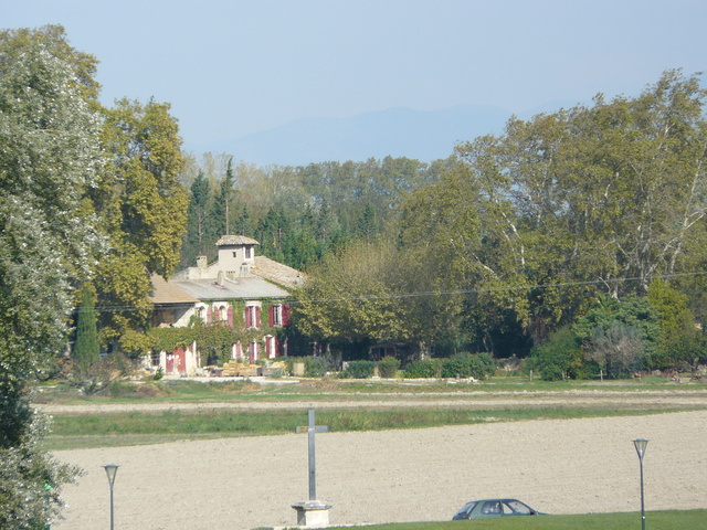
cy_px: 265
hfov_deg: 4.6
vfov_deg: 3.4
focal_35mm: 432
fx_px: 8823
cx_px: 354
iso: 100
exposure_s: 1/400
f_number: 5.6
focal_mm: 72
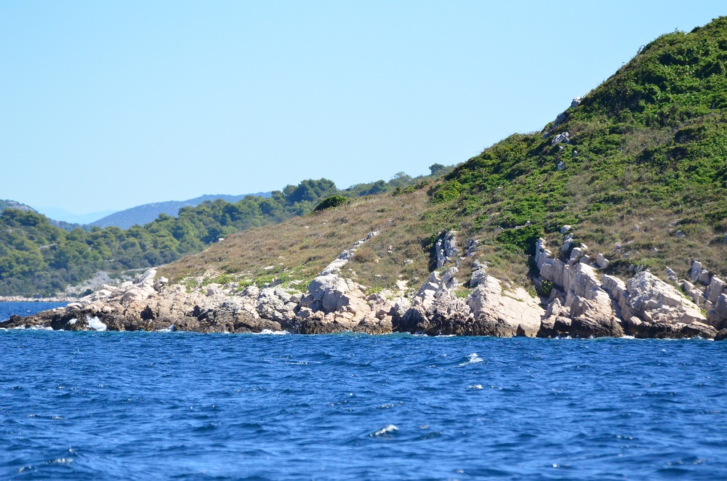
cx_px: 364
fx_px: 7858
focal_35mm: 390
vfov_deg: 3.5
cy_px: 240
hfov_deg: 5.3
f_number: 5.6
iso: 2000
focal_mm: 260
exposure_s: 1/8000
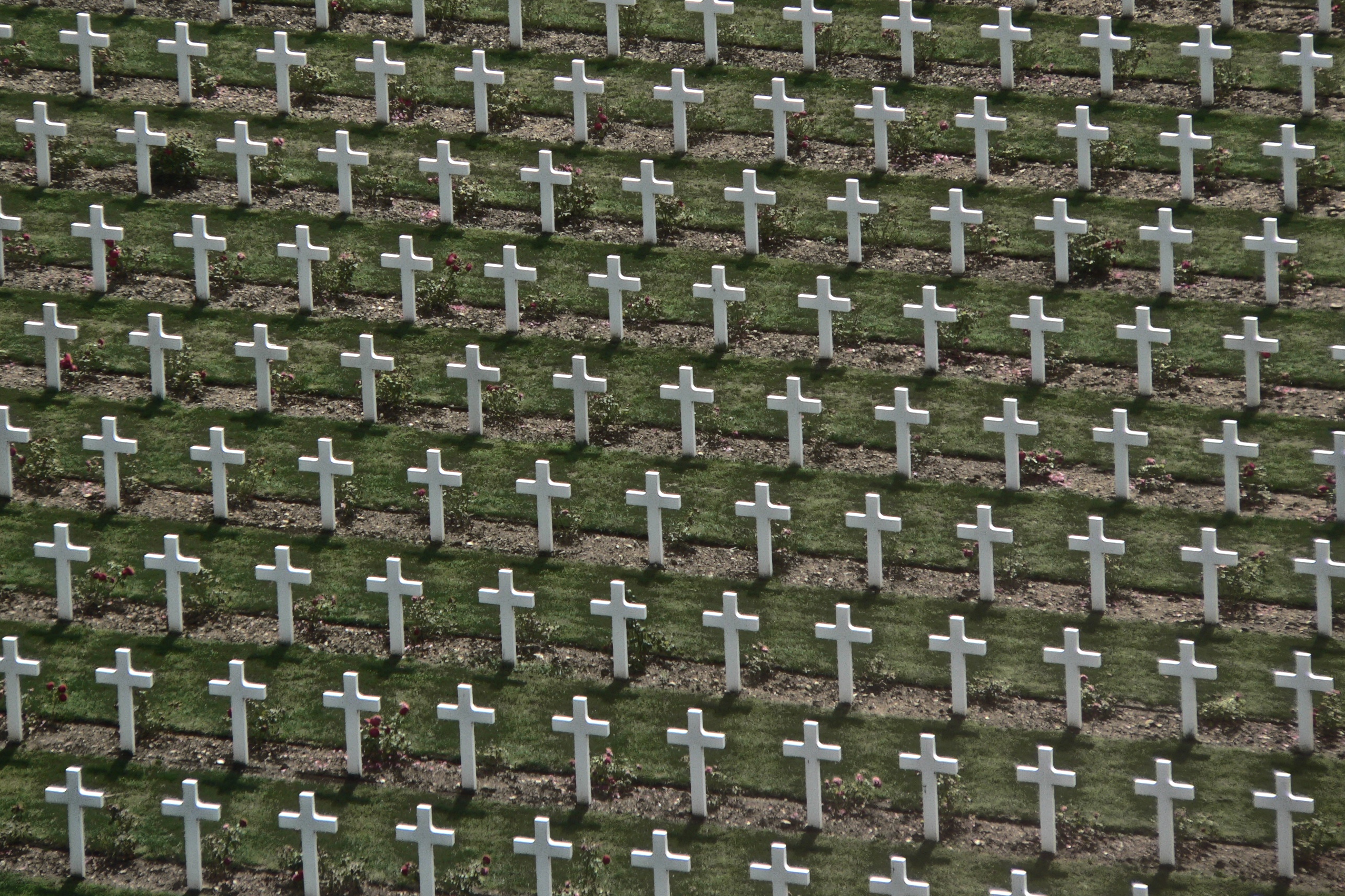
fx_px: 16476
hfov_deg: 4.7
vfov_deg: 3.1
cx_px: 672
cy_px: 426
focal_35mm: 441
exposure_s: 1/800
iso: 80
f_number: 4
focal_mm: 70.3
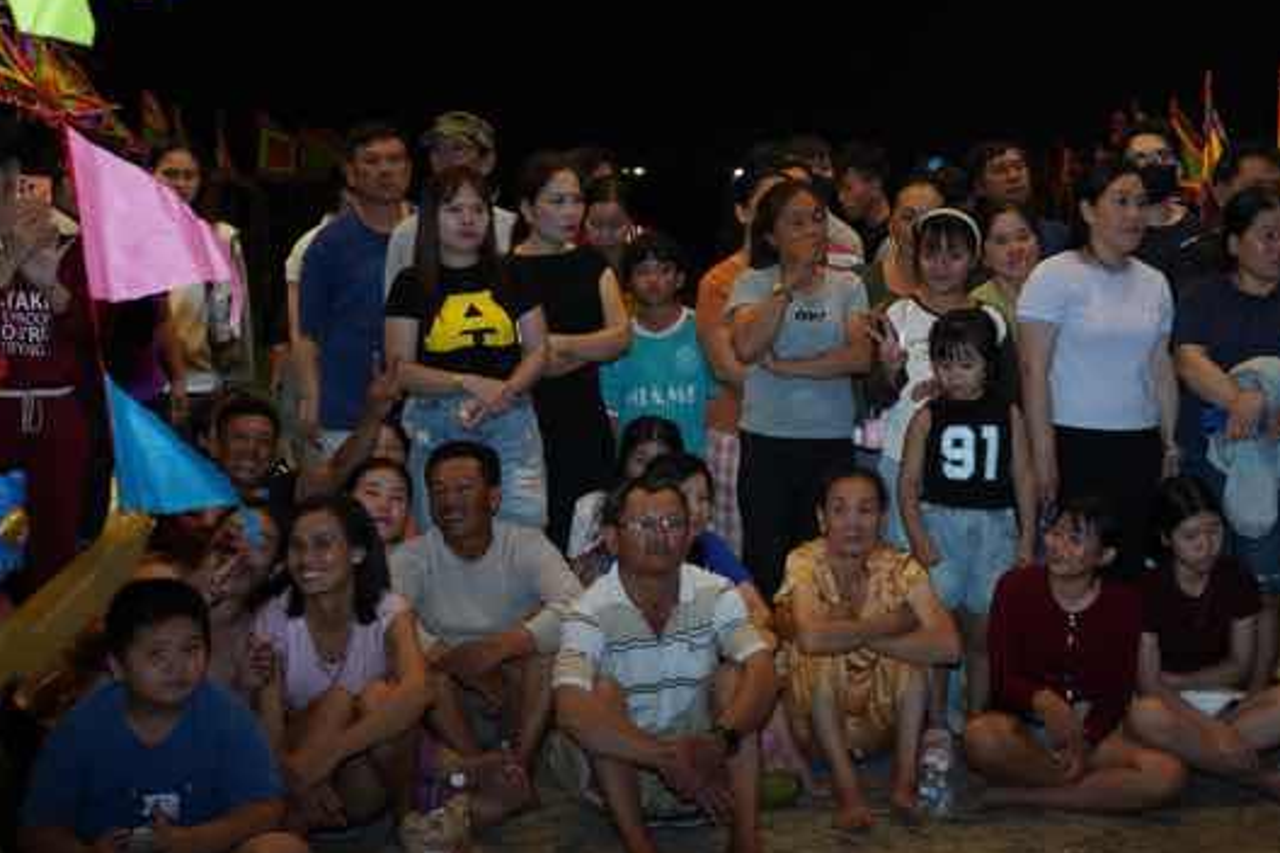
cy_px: 348
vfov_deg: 25.0
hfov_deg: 36.6
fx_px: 1922
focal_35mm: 54
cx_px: 812
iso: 1600
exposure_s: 1/160
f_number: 4.5
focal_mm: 35.7
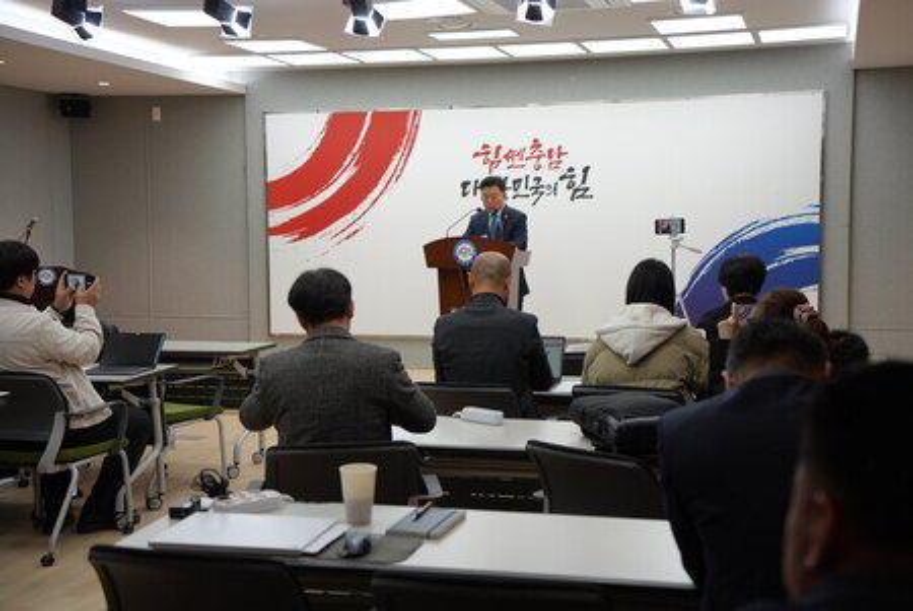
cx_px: 456
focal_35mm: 50
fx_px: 1269
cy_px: 306
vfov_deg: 27.1
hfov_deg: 39.6
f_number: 4
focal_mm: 50
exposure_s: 1/160
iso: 400
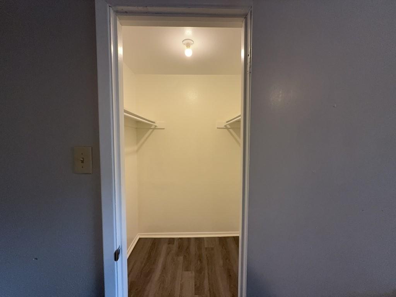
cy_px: 148
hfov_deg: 102.1
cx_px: 198
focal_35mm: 14
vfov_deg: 85.7
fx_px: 160
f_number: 2.2
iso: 160
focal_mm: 2.22
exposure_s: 1/60
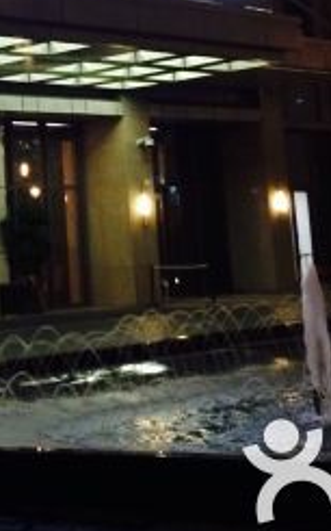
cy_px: 14
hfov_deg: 14.7
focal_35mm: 88
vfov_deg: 22.7
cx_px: 28
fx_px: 1271
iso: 320
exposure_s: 1/17
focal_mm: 4.15
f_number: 2.2
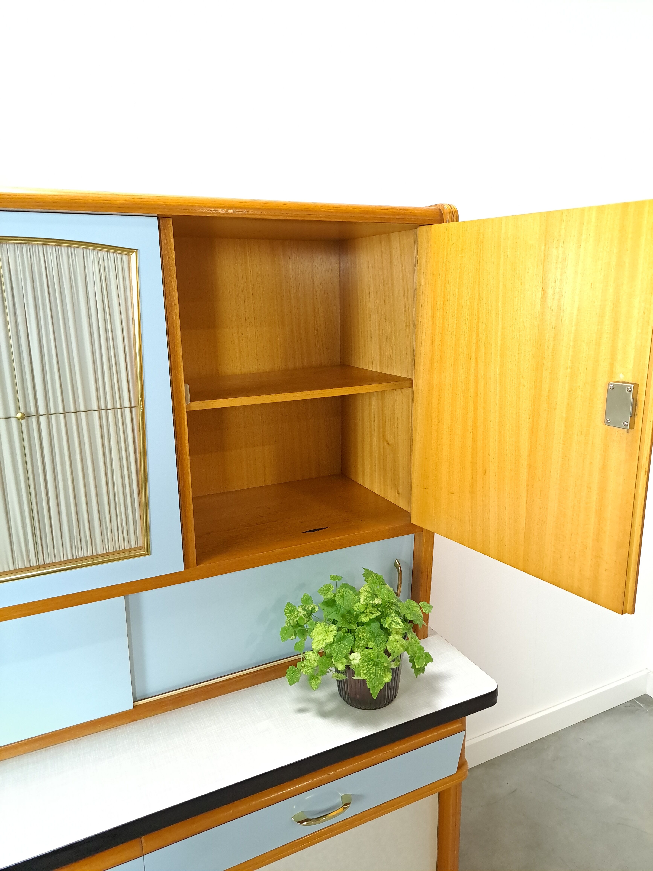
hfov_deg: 56.8
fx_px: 604
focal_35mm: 24
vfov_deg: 71.6
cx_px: 326
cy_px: 436
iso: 500
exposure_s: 1/50
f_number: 1.8
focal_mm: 5.23
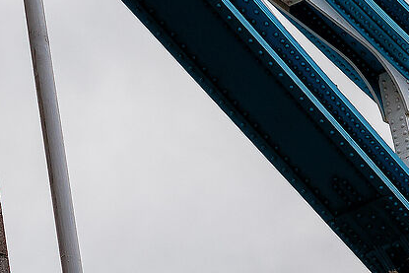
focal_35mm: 289
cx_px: 897
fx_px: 3284
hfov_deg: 6.8
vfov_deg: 4.8
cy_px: 250
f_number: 8
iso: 100
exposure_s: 1/320
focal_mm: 50
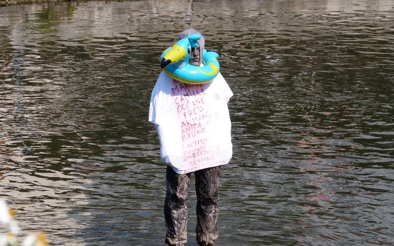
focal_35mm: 178
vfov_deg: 7.4
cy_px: 140
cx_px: 197
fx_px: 1912
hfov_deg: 11.8
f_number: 4
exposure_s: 1/1000
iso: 100
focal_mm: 30.1
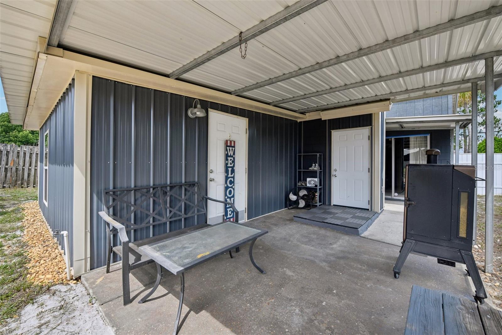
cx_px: 251
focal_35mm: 15
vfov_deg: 77.3
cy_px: 168
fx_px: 209
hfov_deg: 100.4
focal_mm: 15
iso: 400
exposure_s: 1/200
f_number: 8
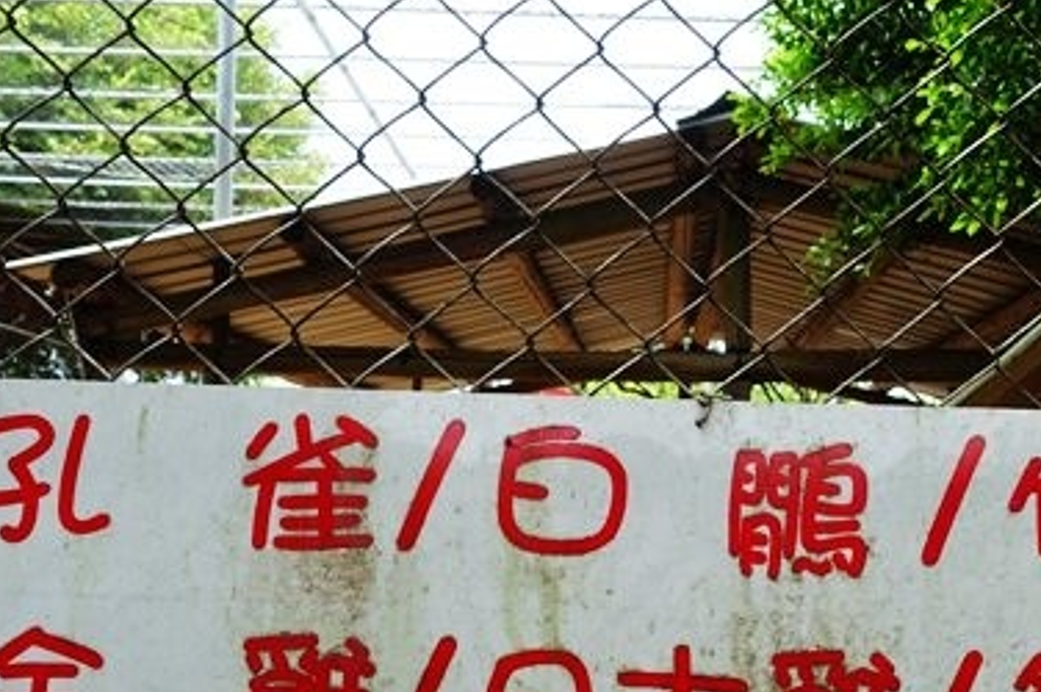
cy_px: 477
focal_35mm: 45
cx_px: 687
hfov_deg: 43.1
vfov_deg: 29.5
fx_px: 1300
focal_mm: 9.69
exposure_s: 1/250
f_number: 4
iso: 125
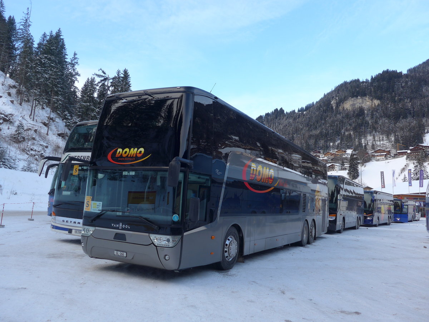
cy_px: 161
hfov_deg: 61.7
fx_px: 359
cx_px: 214
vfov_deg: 48.2
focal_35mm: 29
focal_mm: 6
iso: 80
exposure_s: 1/250
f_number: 2.8
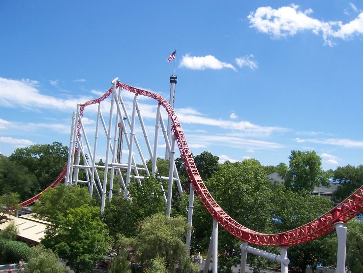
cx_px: 182
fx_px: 378
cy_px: 136
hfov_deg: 51.3
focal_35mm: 36
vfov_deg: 39.7
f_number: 4.5
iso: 80
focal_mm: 6.2
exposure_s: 1/500
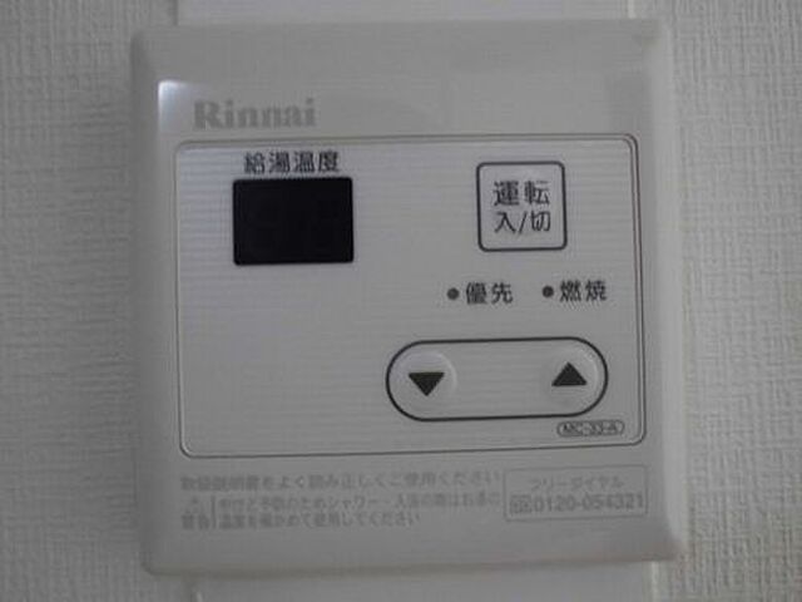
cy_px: 301
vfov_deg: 48.2
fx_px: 672
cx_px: 401
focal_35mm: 29
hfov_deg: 61.7
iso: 400
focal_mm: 5.3
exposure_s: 1/50
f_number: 3.7
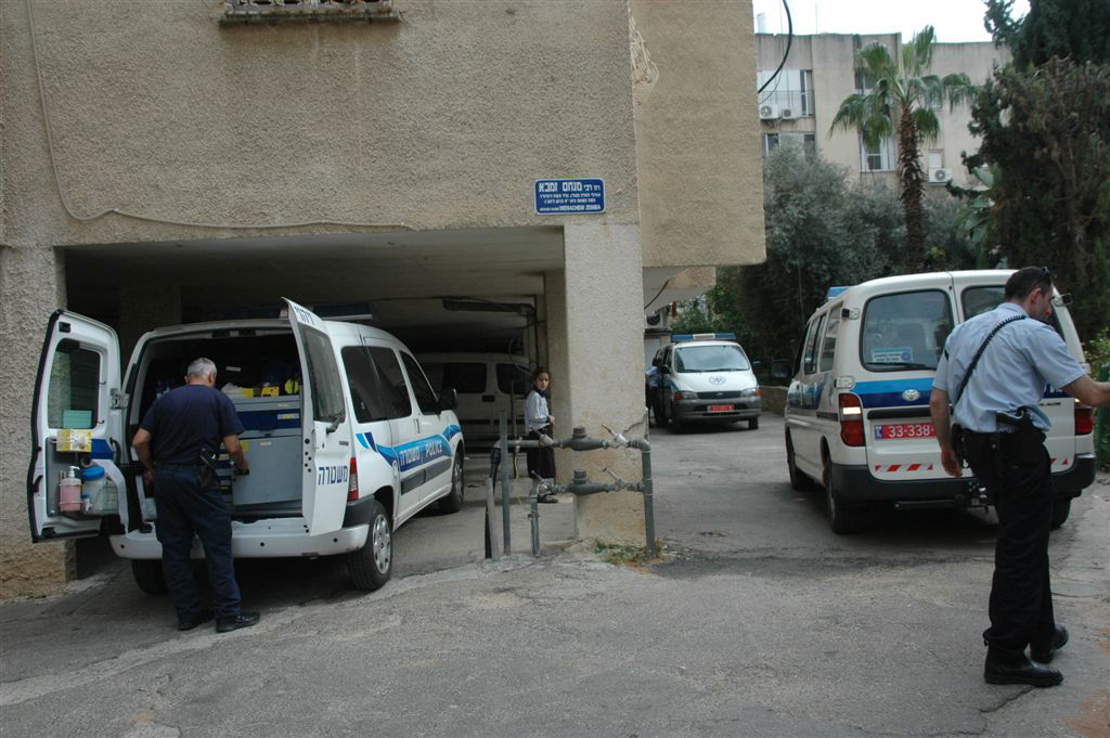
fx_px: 1017
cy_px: 369
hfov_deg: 57.3
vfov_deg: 39.9
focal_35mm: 33
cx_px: 555
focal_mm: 22
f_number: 9
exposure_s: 1/320
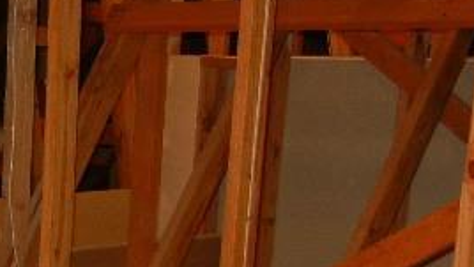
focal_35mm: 125
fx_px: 1572
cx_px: -106
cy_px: 610
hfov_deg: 16.4
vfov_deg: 8.9
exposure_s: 1/30
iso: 233
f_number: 3.5
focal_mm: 5.4
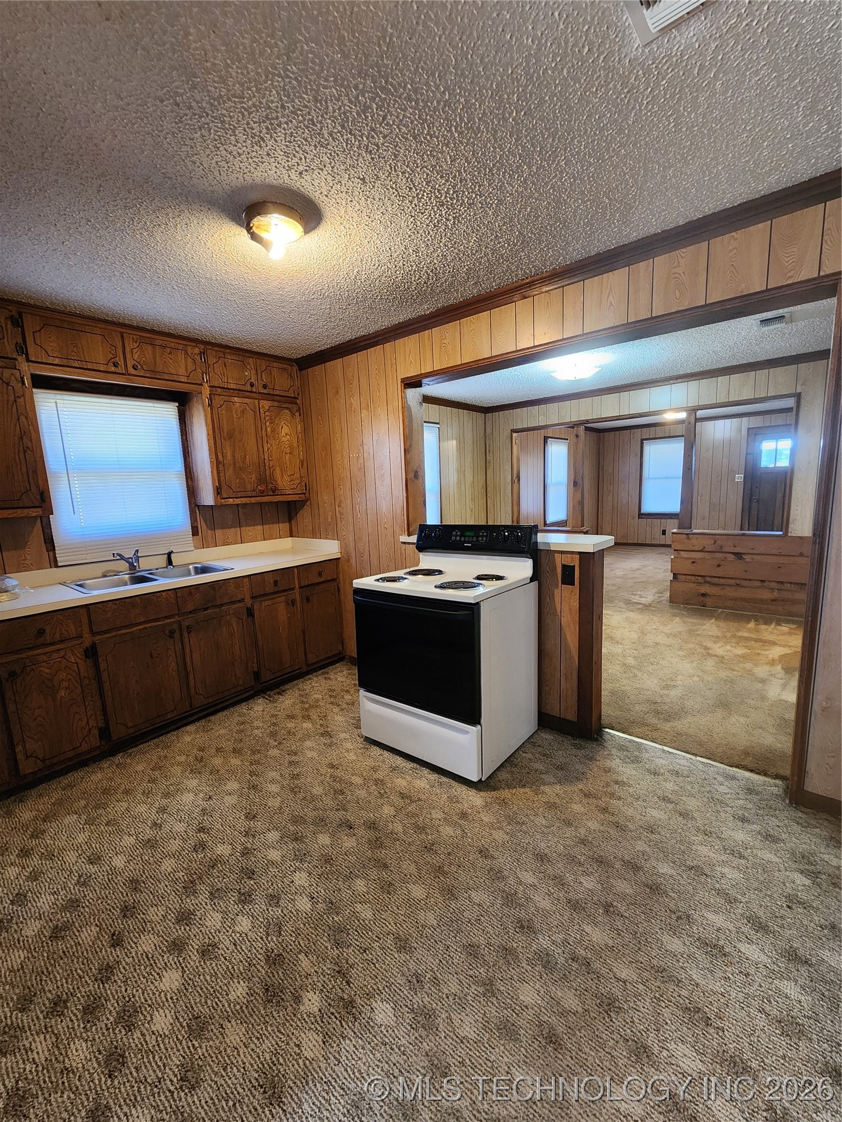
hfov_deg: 89.9
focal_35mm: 13
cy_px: 561
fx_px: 422
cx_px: 421
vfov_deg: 106.2
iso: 400
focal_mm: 2.2
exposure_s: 1/40
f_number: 2.2
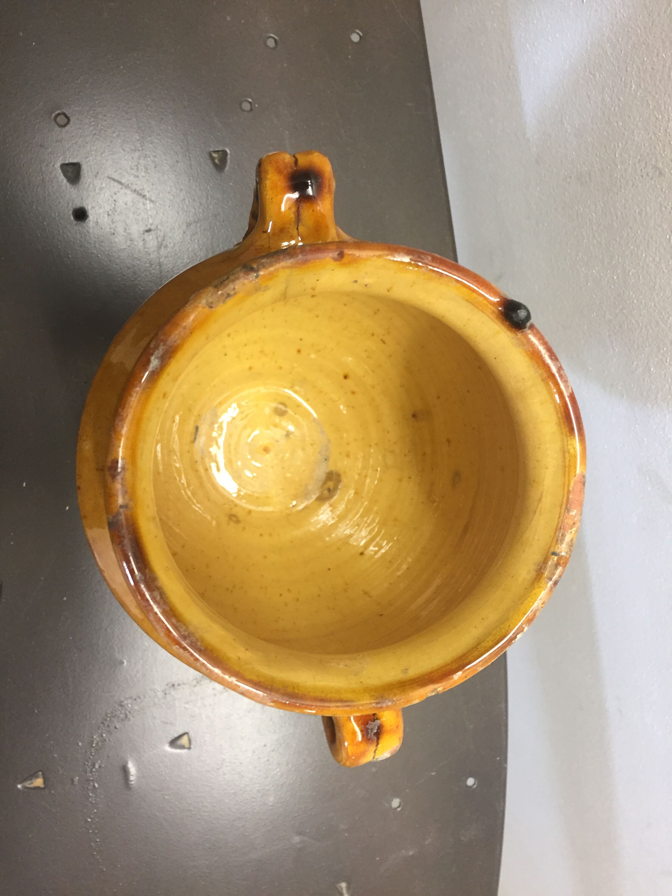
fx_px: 751
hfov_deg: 48.2
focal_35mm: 29
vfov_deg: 61.7
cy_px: 448
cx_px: 336
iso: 160
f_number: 2.2
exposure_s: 1/33
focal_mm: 4.15
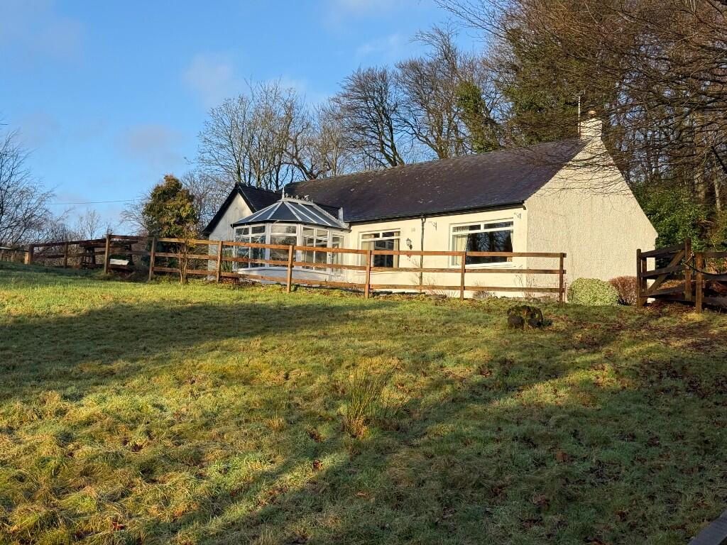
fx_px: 1008
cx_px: 364
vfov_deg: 30.3
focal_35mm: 48
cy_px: 272
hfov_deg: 39.7
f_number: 1.78
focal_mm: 6.76
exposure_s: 1/2088
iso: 64
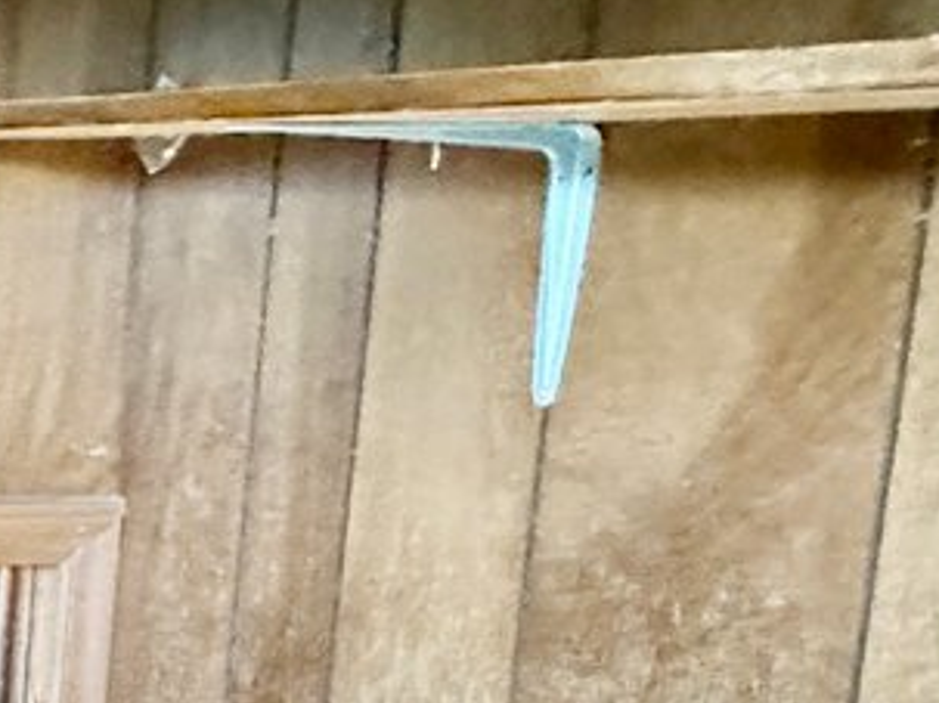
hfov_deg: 17.6
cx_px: -1021
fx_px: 1898
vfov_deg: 20.9
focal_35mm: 70
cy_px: 482
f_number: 2.2
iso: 1250
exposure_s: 1/60
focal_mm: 2.22
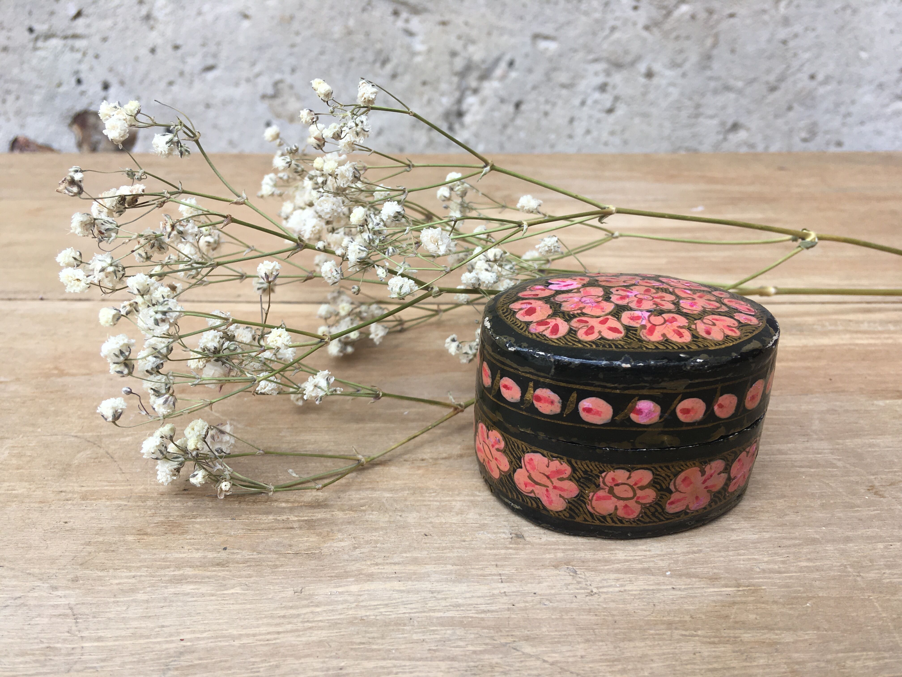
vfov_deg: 48.2
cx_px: 451
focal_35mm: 29
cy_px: 338
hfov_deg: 61.7
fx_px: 756
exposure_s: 1/215
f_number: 2.2
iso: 25
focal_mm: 4.15
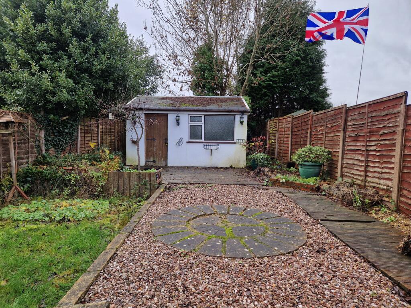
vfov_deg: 58.9
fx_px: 273
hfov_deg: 73.9
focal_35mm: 23
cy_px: 154
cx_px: 206
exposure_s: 1/279
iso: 50
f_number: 1.8
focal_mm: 5.4
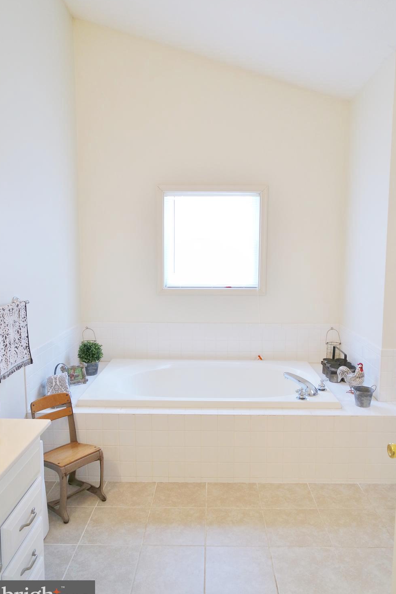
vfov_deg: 71.5
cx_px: 201
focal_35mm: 25
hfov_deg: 51.3
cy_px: 304
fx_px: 413
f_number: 3.5
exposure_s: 1/30
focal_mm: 9
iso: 400
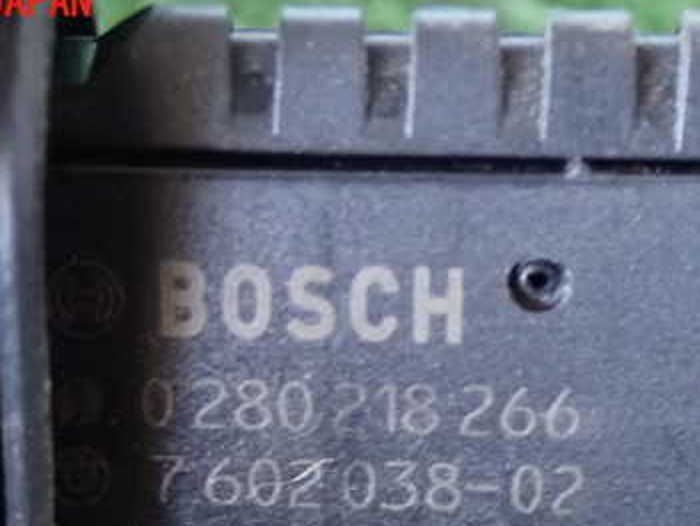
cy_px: 428
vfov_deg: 11.2
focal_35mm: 132
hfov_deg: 14.9
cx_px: 328
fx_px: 2671
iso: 1600
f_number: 4.1
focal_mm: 13.65
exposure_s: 1/13
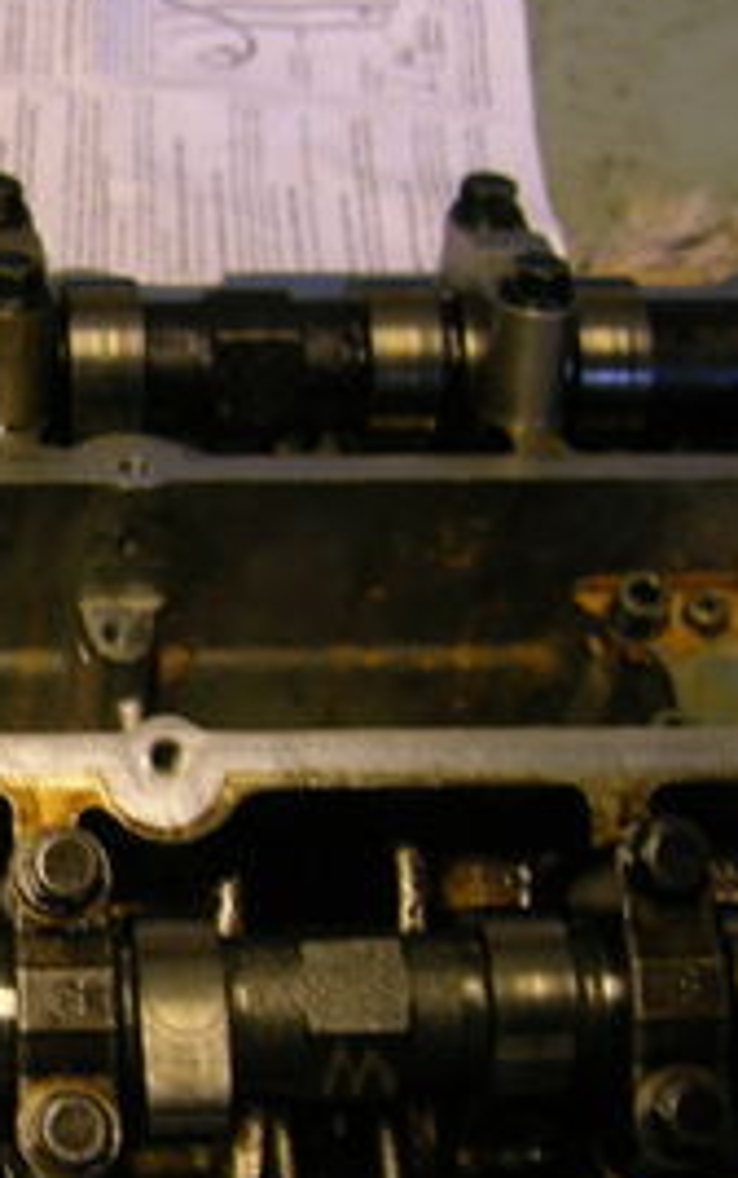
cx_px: -268
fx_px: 2762
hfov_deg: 14.5
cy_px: 741
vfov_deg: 24.0
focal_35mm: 86
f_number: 2.9
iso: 50
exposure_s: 1/5
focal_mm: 5.7
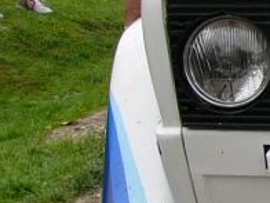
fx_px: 1435
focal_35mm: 184
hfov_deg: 9.7
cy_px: 23
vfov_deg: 8.0
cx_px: 605
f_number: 4
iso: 50
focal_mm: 6
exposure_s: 1/200
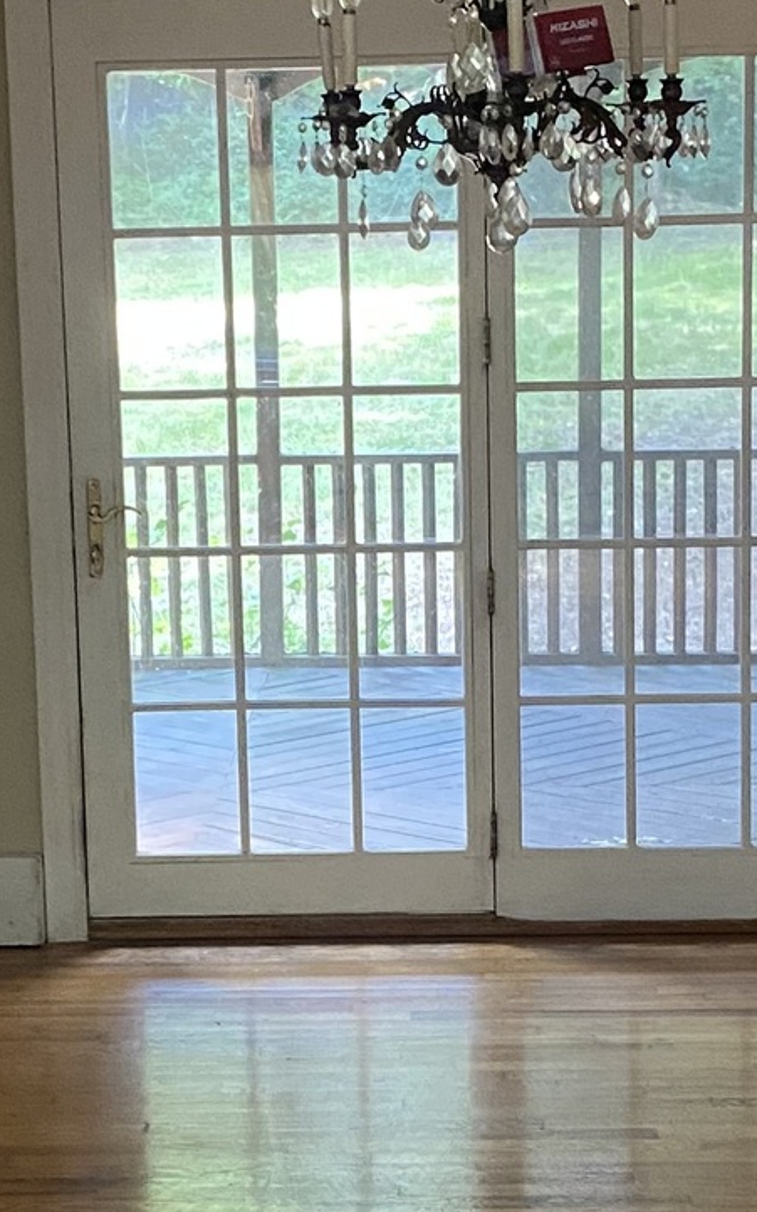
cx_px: 354
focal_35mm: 88
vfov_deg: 23.5
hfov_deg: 14.8
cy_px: 737
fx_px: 2906
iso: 400
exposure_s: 1/60
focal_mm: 4.25
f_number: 1.8
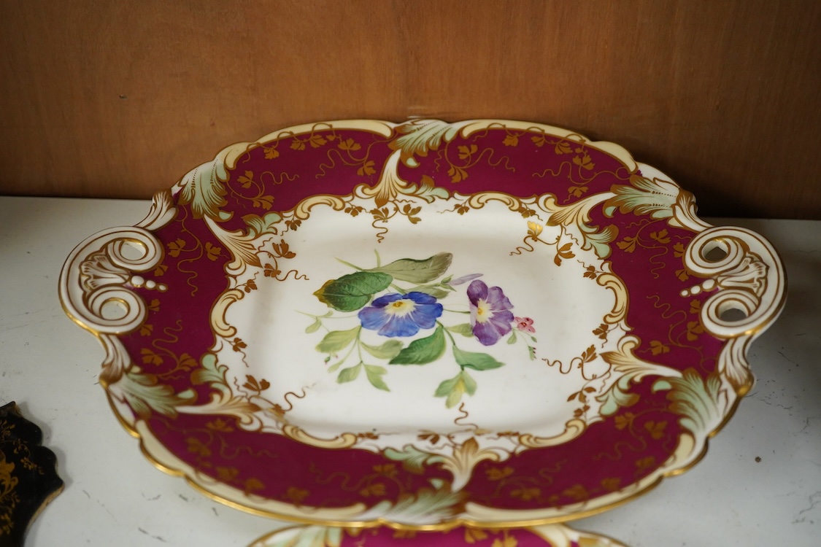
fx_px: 1026
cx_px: 410
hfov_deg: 43.6
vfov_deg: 29.9
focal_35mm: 45
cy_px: 274
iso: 2500
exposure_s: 1/250
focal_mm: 30
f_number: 5
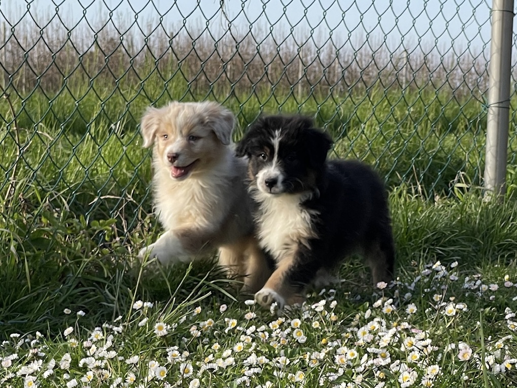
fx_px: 777
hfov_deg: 36.8
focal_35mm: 52
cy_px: 194
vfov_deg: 28.0
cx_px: 258
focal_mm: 6
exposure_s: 1/484
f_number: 2
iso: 25
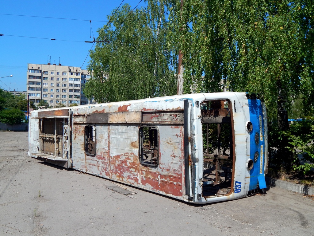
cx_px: 157
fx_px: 281
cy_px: 118
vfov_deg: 45.4
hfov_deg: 58.4
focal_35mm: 31
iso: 125
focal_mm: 5.6
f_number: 6.5
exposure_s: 1/500
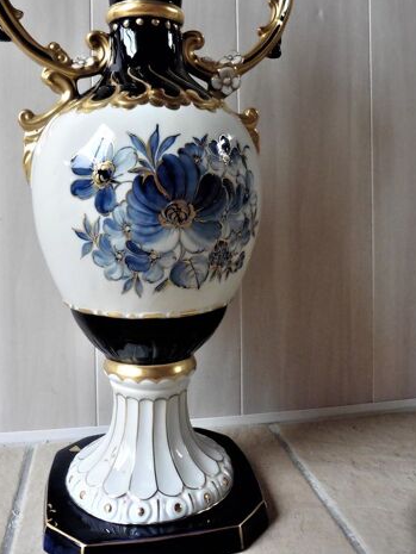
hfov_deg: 42.9
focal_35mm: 33
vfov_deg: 54.4
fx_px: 529
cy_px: 194
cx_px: 185
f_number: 3.3
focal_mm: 4.3
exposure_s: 1/60
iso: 400
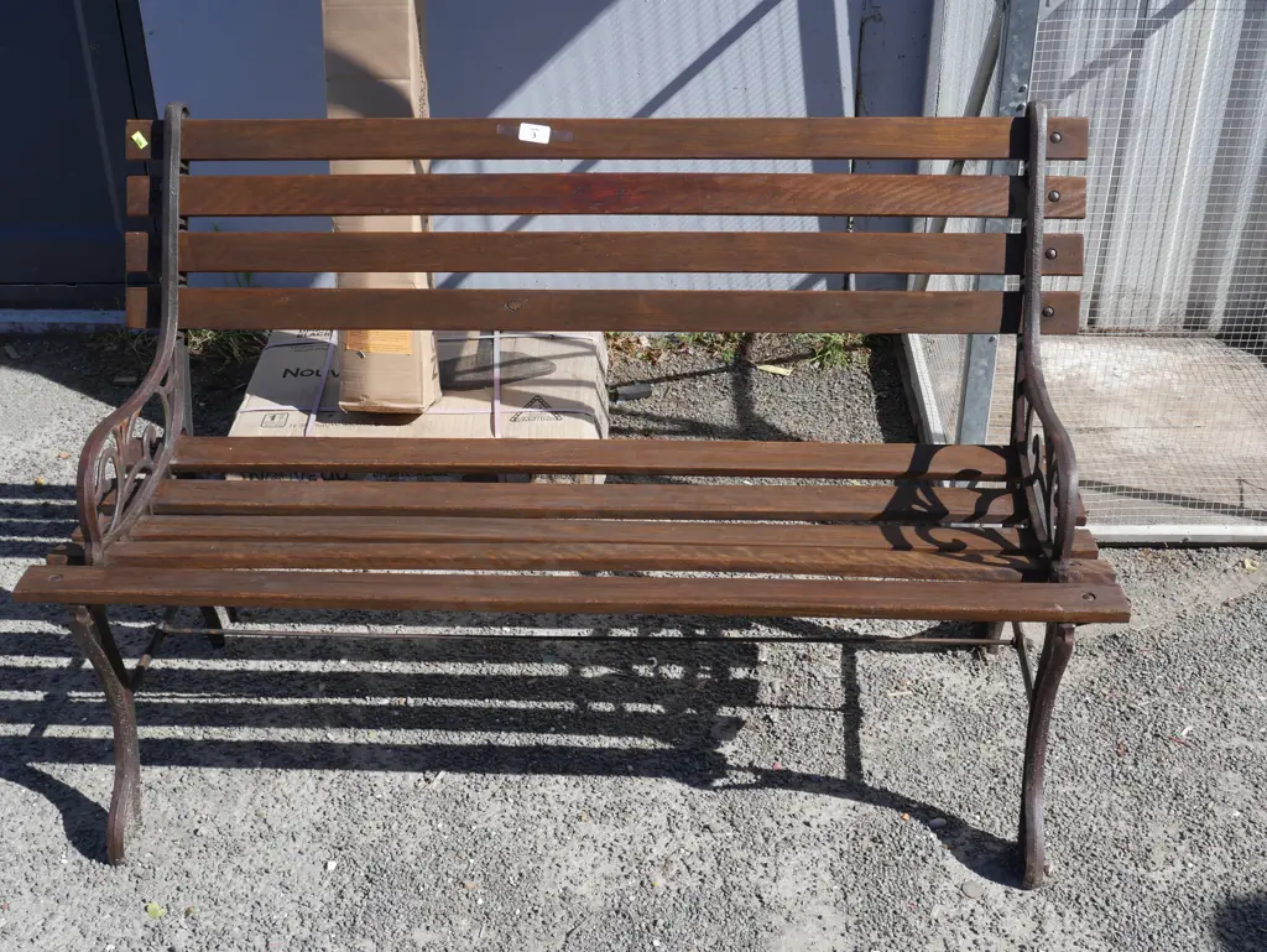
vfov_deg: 34.4
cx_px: 634
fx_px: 1538
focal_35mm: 42
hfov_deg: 44.8
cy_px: 476
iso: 200
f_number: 8
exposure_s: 1/320
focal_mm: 21
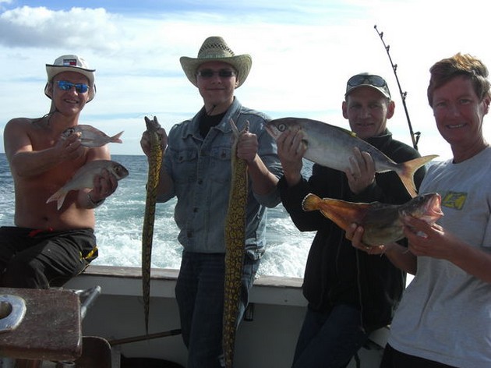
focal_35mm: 38
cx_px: 246
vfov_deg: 37.7
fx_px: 539
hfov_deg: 49.0
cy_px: 184
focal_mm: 7.9
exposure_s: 1/800
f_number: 4
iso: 80
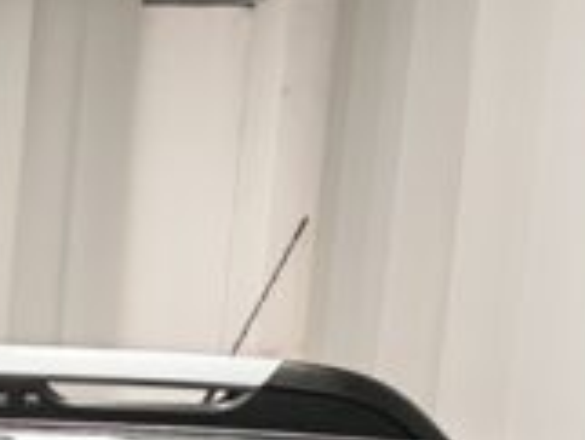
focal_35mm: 146
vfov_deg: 9.1
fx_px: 2469
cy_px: 1087
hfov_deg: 11.3
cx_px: -814
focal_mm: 5.4
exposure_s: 1/50
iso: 100
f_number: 1.6
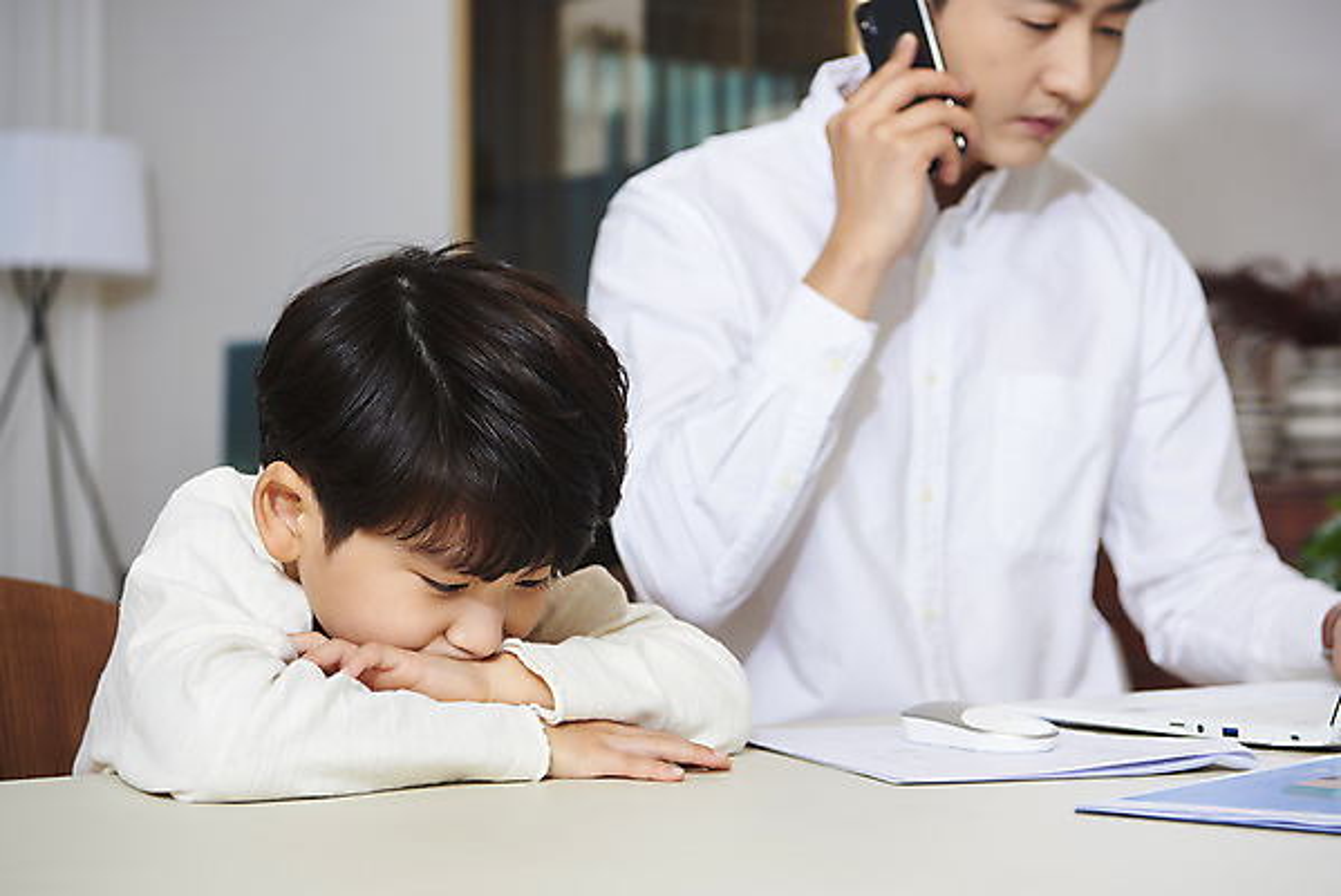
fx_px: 2609
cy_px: 448
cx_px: 670
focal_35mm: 70
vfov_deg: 19.5
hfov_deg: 28.8
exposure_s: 1/80
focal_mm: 70
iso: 200
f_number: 5.6
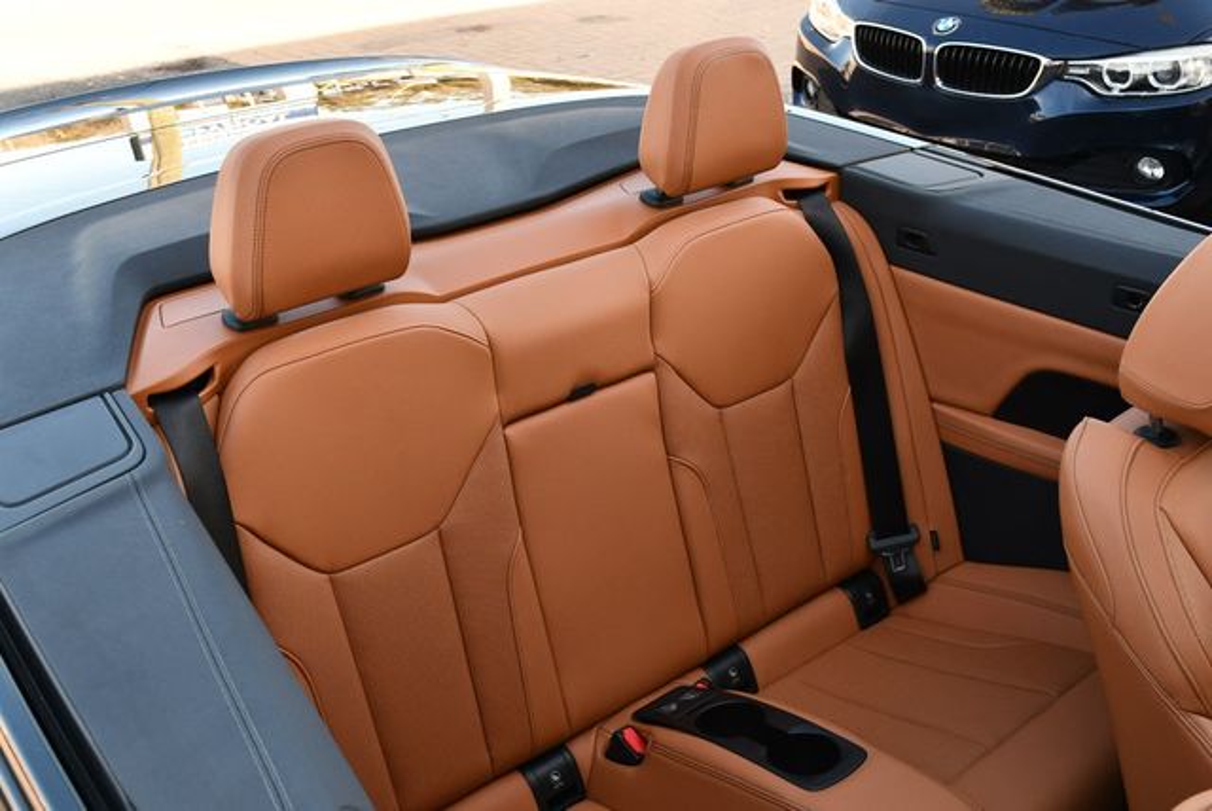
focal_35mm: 40
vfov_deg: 33.5
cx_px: 606
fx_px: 1348
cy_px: 406
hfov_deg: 48.4
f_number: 5.6
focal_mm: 20
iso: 360
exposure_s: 1/250
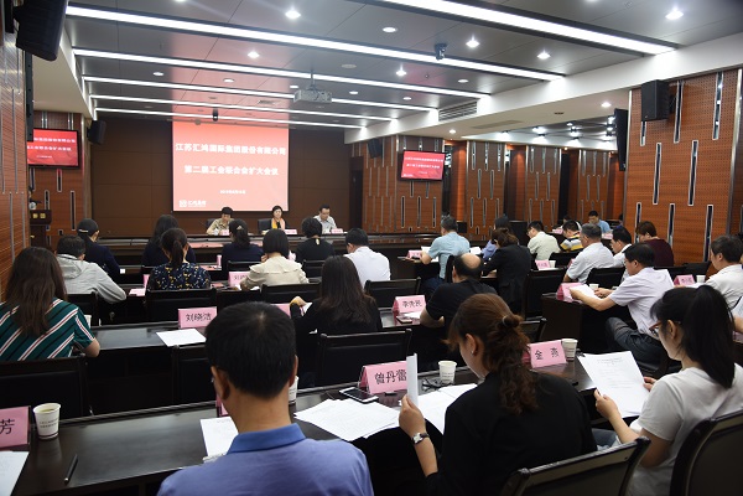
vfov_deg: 53.1
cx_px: 372
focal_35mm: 24
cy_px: 248
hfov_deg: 73.7
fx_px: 495
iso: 500
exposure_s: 1/25
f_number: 4
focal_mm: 24
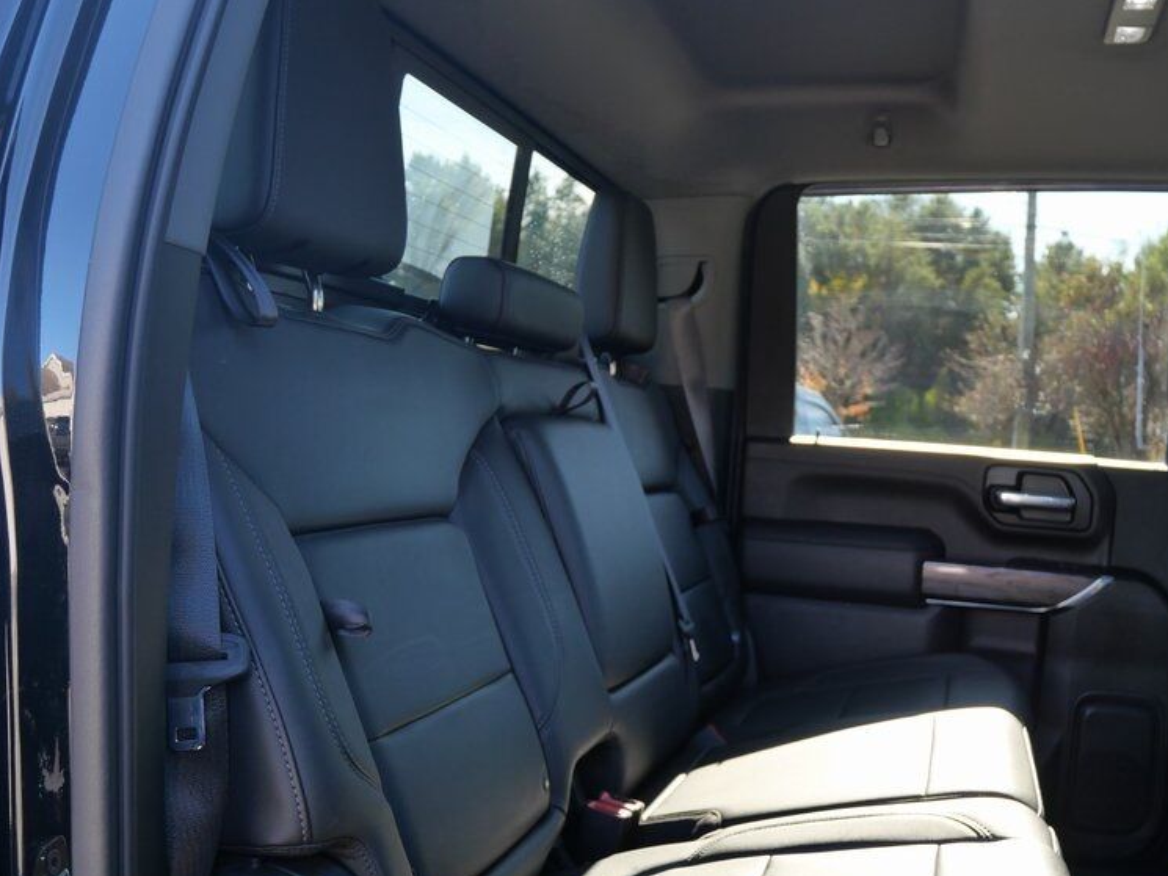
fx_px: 1114
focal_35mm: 33
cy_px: 572
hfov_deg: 54.8
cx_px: 715
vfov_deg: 42.5
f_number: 3.5
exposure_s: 1/125
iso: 200
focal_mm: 12
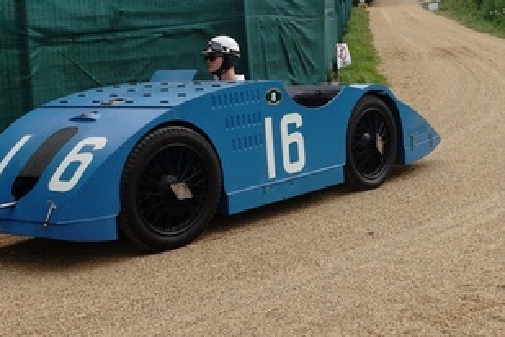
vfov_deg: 21.6
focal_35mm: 62
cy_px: 54
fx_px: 870
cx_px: 324
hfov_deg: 32.2
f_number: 5.6
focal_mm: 11.81
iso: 125
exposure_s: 1/640
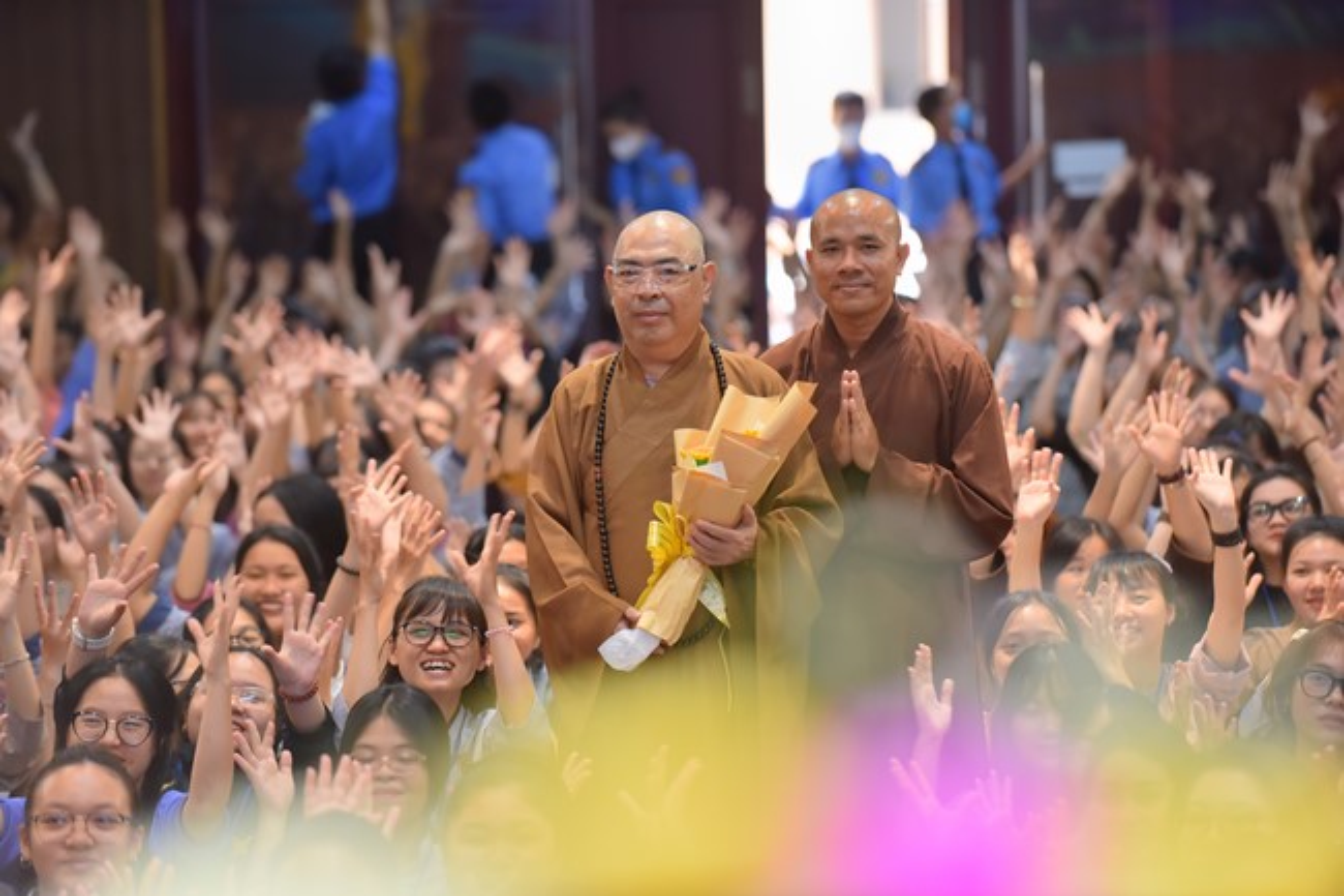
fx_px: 5971
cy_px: 448
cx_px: 672
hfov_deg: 12.8
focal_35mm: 160
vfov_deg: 8.6
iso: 1000
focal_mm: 160
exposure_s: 1/160
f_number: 3.2
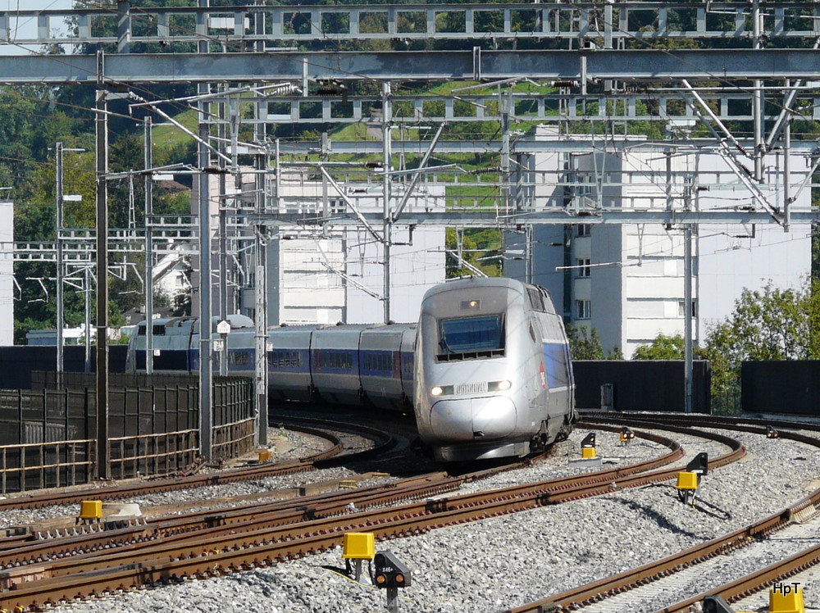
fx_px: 3479
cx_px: 410
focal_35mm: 147
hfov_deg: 13.4
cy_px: 306
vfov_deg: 10.1
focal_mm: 24.2
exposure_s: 1/400
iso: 100
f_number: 5.6
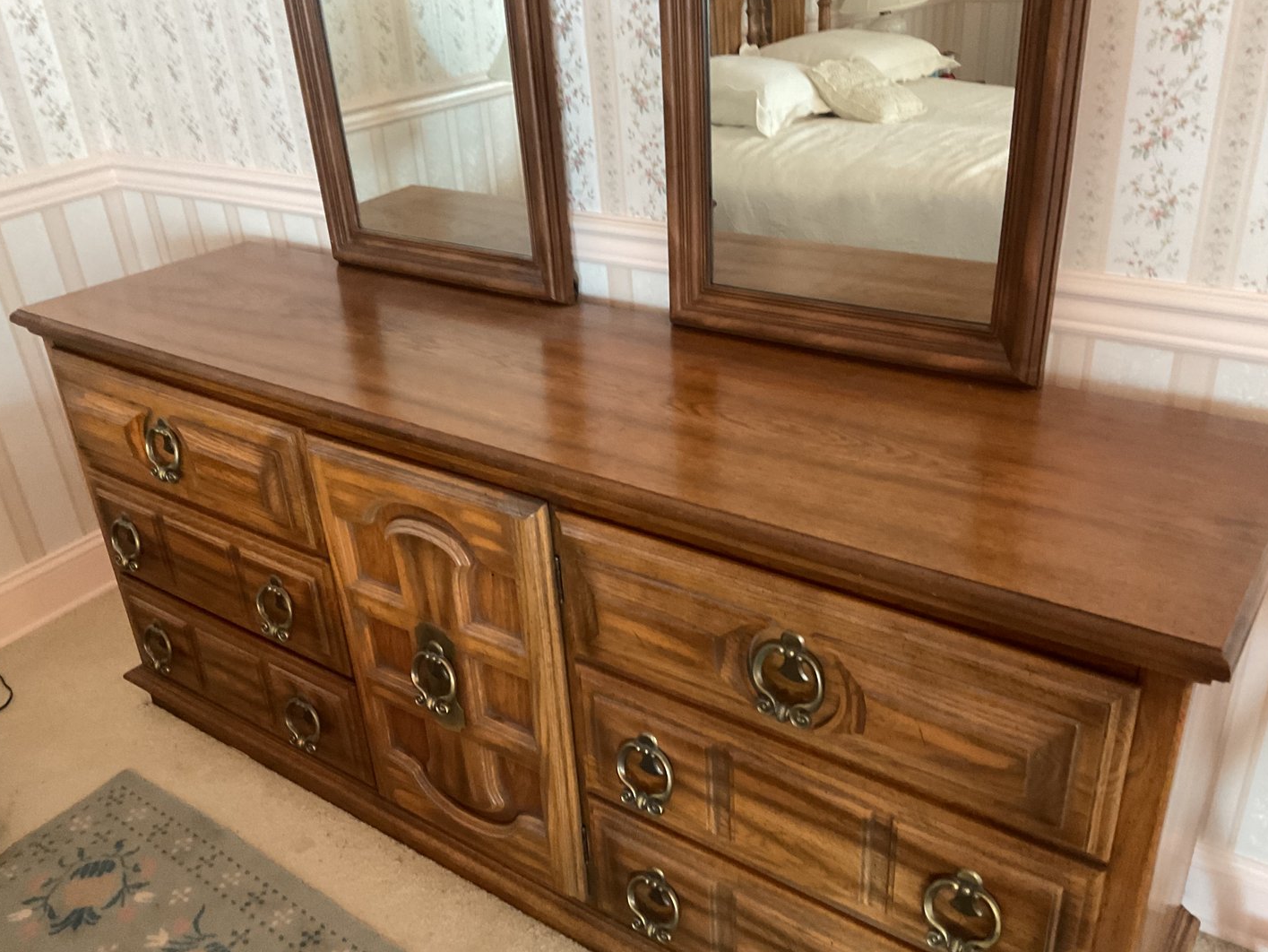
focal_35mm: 31
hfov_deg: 58.3
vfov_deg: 45.4
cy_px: 500
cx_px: 637
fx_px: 1136
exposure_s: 1/30
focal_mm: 3
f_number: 1.8
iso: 250
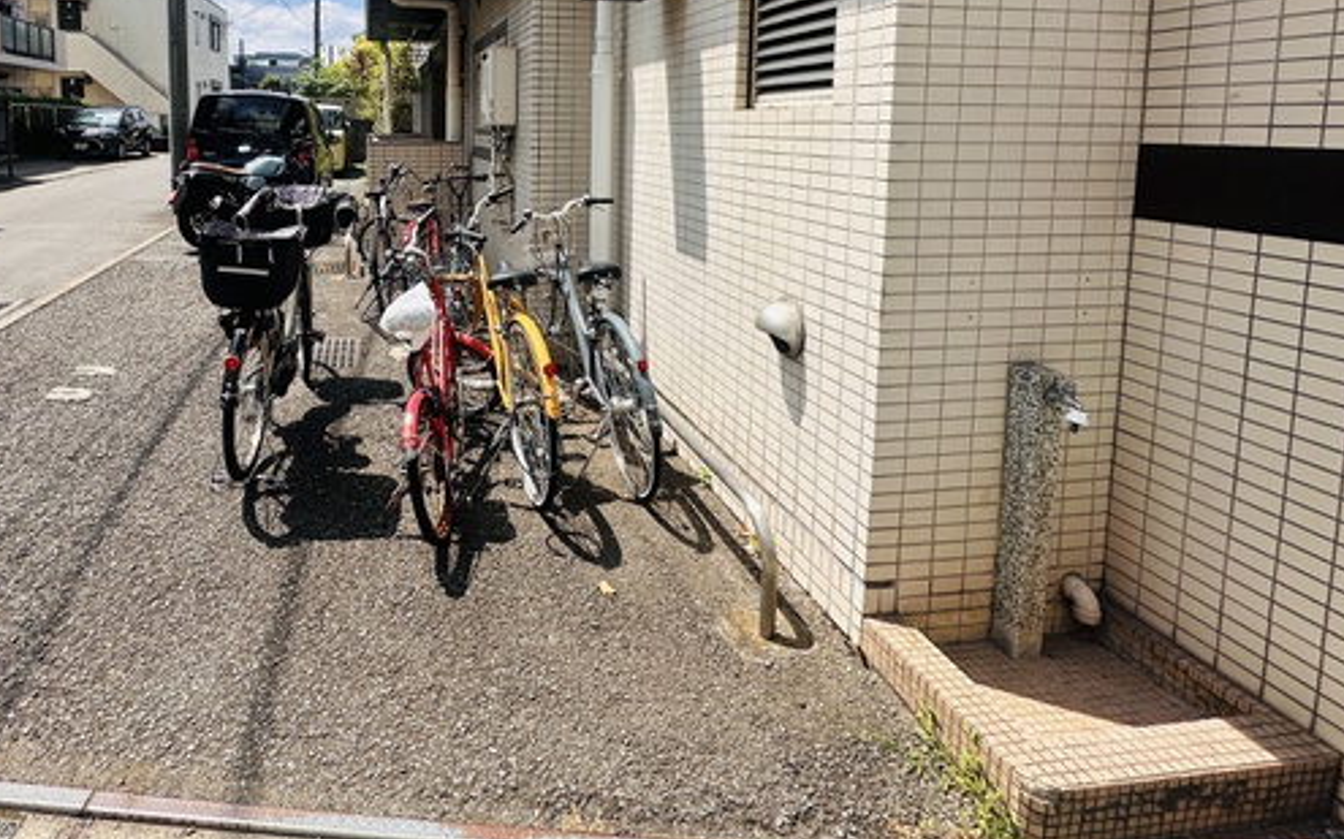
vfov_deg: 54.2
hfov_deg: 80.3
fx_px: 769
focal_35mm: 21
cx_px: 478
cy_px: 194
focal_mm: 2.22
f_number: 2.2
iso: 50
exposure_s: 1/1490
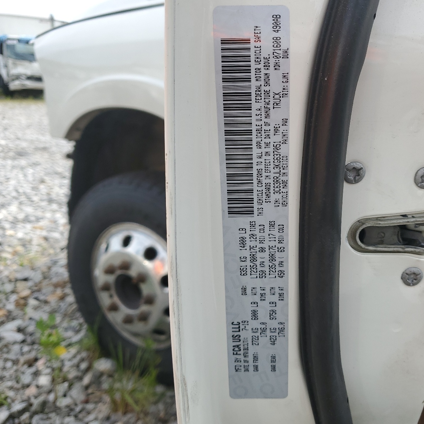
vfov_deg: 52.5
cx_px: 262
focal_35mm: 31
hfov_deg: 52.0
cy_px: 213
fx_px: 430
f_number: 1.5
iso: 50
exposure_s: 1/1000
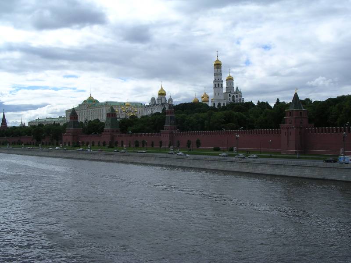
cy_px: 132
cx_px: 176
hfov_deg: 49.0
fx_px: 385
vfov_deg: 37.7
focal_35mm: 38
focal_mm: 5.8
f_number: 5.6
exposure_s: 1/365
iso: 100
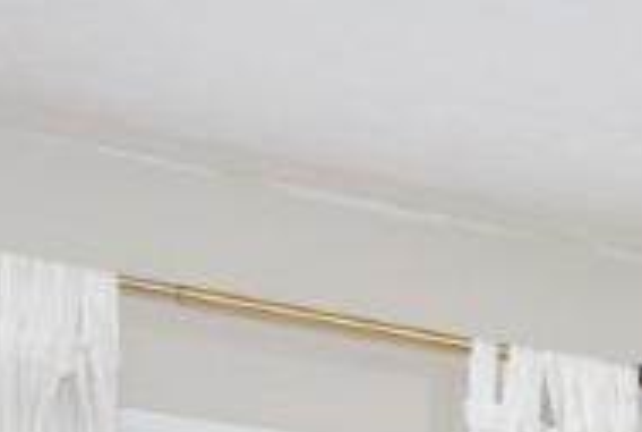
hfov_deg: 16.2
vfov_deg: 9.6
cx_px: 853
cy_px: 1187
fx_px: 2127
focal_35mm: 119
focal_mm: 10
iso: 200
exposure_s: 1/60
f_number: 4
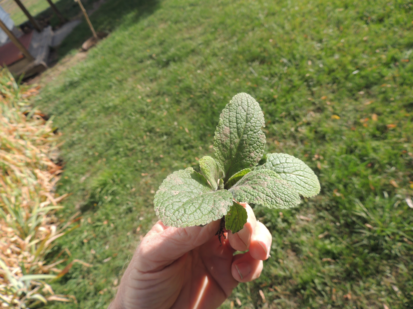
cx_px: 206
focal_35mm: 24
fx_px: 286
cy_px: 154
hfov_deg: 71.6
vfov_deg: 56.8
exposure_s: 1/640
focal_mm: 4.3
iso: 100
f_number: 3
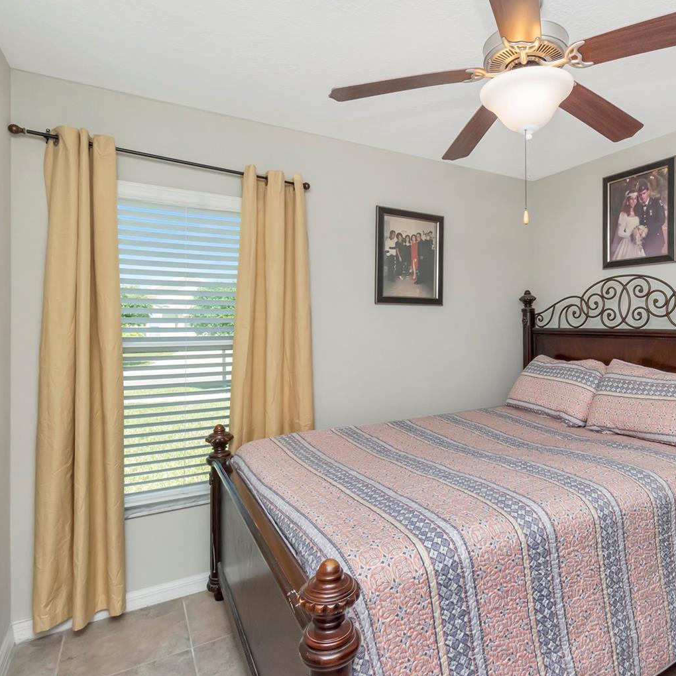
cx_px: 433
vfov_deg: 74.8
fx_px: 442
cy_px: 327
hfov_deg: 73.2
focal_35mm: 20
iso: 500
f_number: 10
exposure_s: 1/250
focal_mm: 10
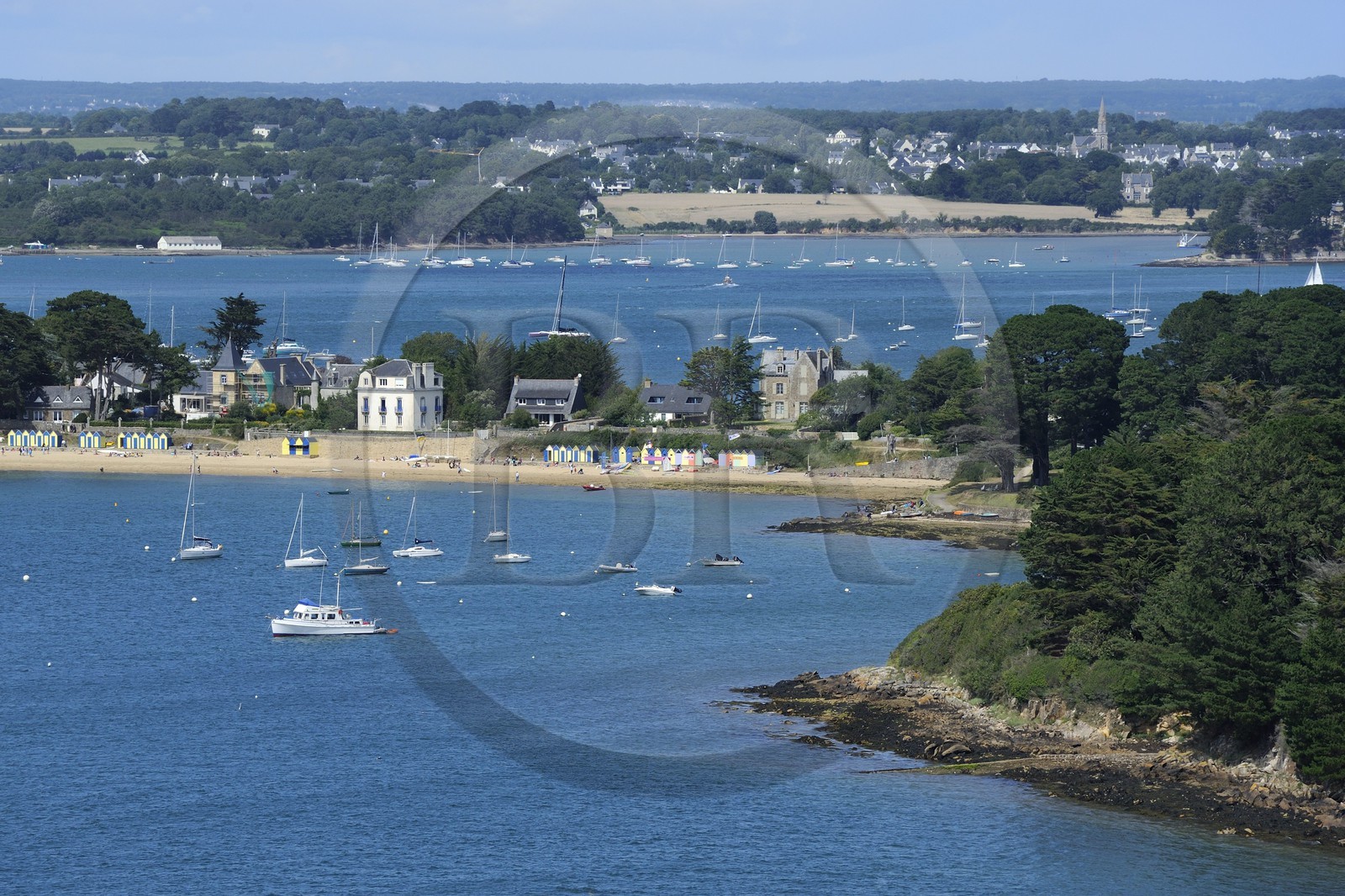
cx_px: 672
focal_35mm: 195
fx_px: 7283
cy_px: 448
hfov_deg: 10.6
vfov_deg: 7.0
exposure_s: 1/1000
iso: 400
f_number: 9
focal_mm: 195
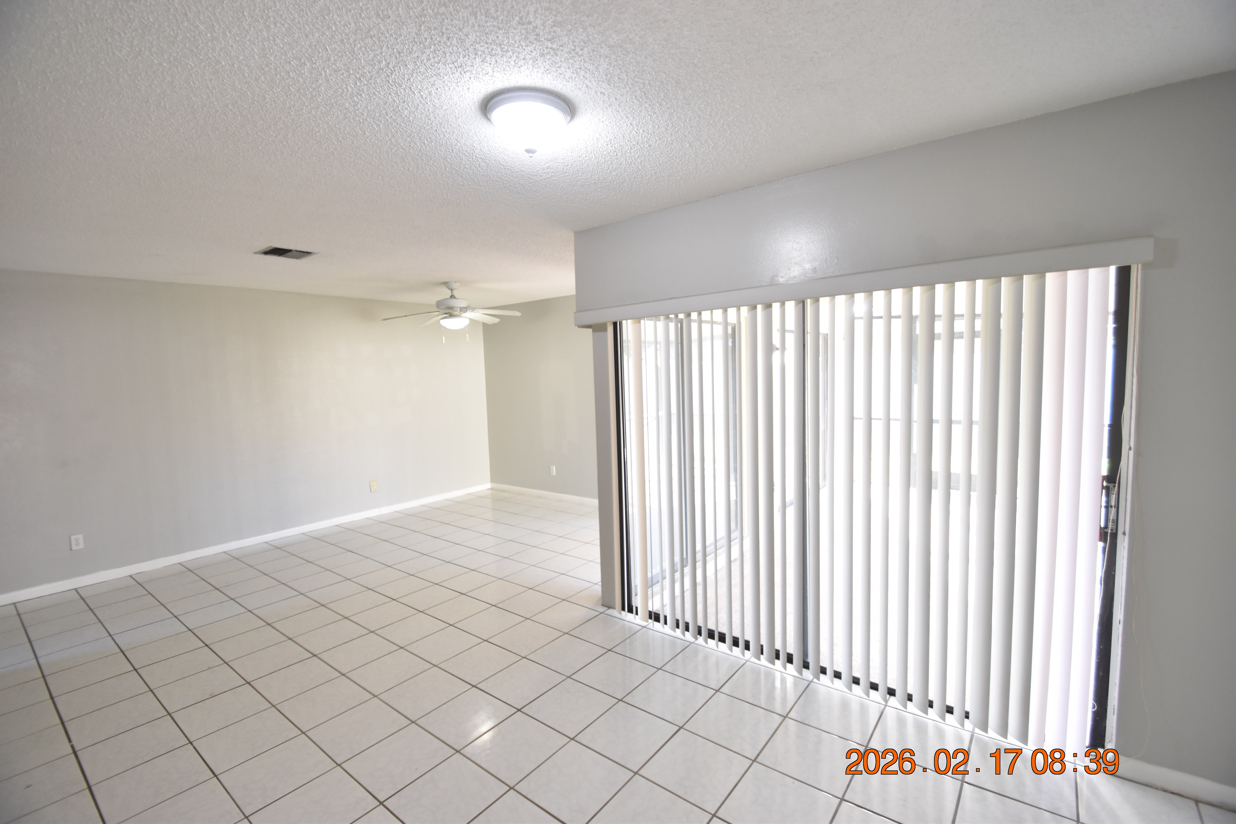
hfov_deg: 100.4
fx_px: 515
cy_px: 412
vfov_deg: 77.3
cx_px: 618
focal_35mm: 15
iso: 800
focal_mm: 10
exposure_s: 1/45
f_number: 3.5
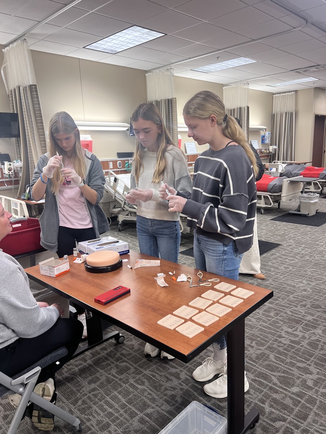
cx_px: 163
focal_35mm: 26
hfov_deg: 53.1
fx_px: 326
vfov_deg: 67.3
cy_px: 217
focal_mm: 5.7
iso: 125
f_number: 1.5
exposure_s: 1/120
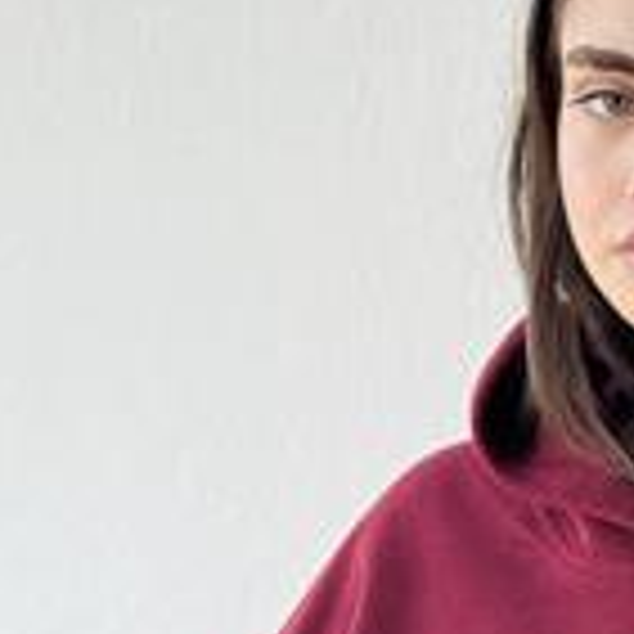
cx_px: 818
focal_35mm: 160
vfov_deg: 10.7
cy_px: 821
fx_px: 3315
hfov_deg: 10.7
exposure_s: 1/159
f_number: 1.78
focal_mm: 6.76
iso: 64
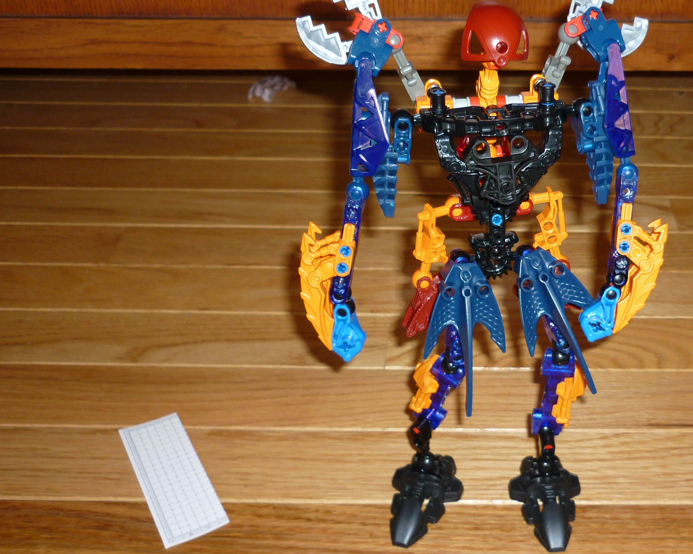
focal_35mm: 47
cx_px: 498
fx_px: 964
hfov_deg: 38.8
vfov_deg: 32.1
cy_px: 265
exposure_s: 1/30
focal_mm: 5.5
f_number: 2.8
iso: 100
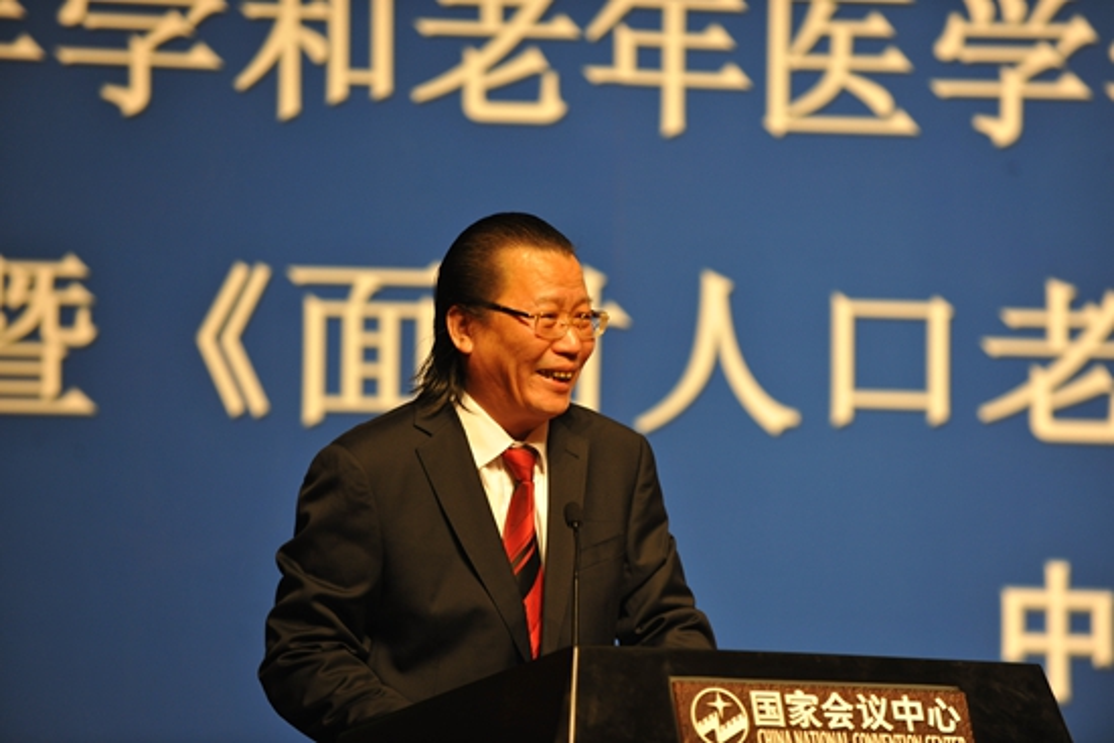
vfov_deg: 7.2
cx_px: 557
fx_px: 5881
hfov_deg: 10.8
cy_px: 372
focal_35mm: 190
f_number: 3.5
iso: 500
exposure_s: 1/13
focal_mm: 190
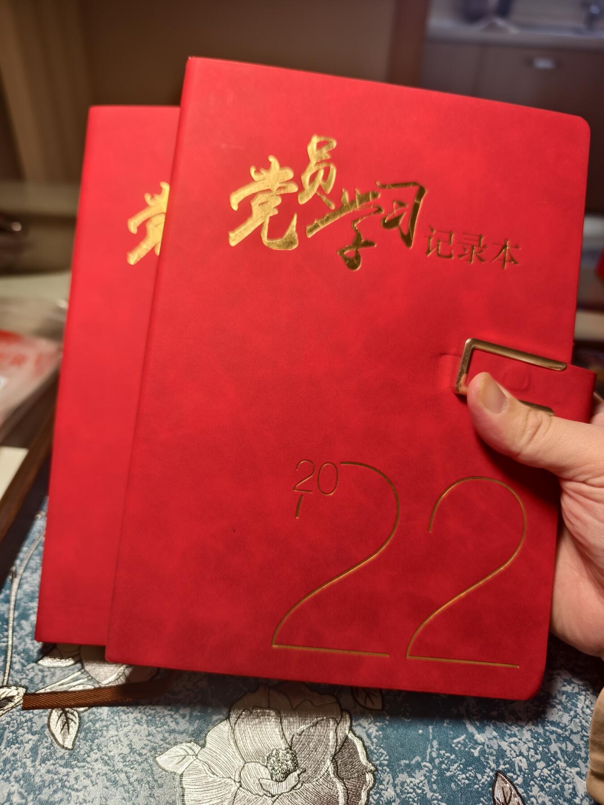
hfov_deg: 58.9
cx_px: 302
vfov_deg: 73.9
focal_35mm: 23
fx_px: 535
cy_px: 402
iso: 50
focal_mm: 8.67
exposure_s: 1/100
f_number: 1.75
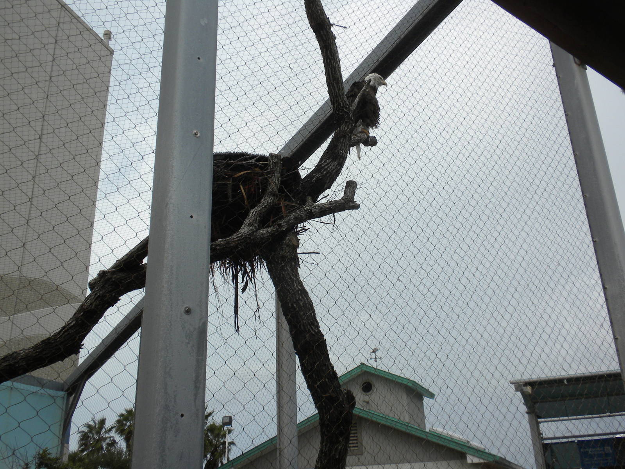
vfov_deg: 38.7
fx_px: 668
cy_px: 234
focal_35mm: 37
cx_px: 312
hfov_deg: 50.1
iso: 64
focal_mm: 6.6
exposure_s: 1/163
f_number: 10
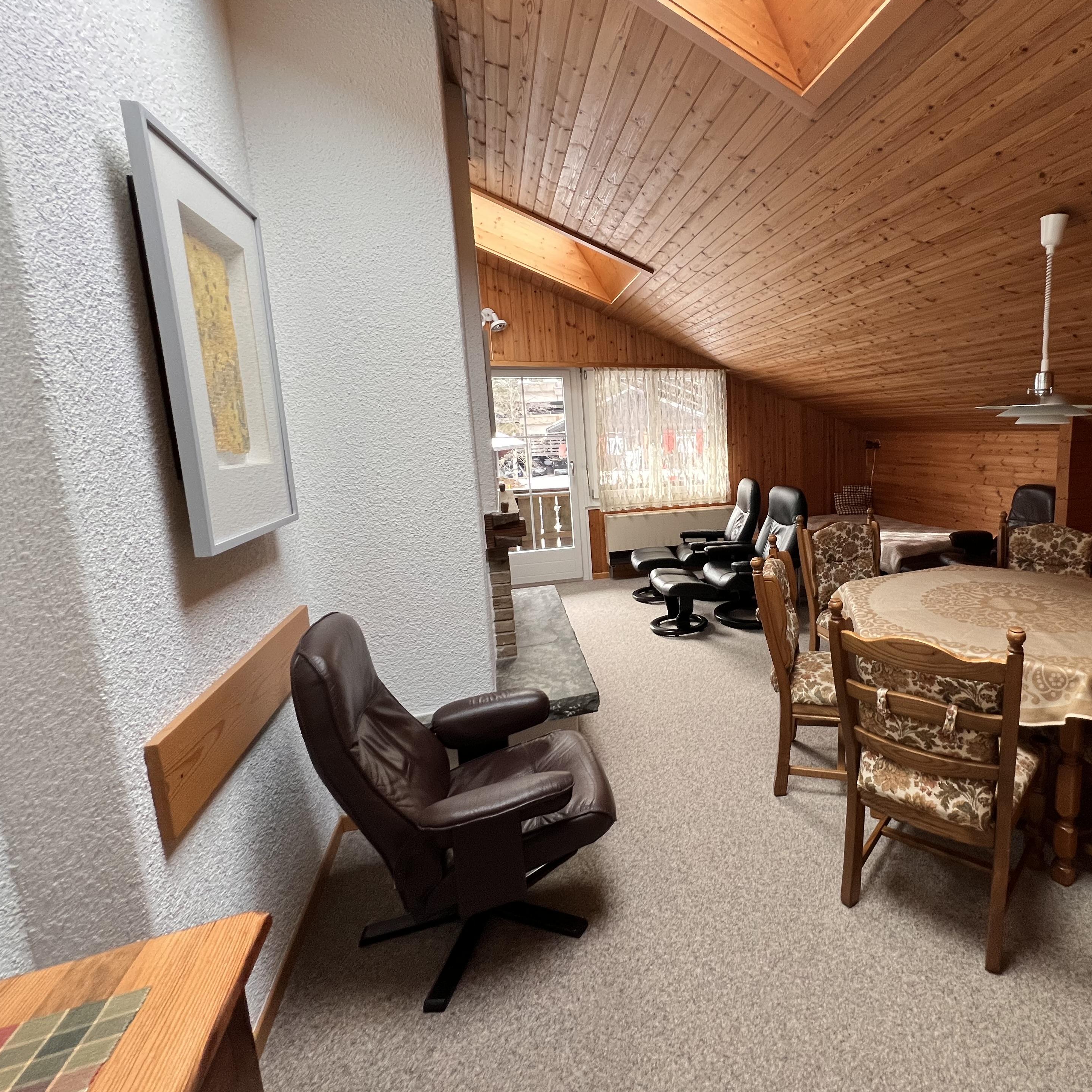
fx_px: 571
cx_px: 740
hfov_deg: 84.0
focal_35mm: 16
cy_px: 525
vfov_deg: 87.4
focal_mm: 1.57
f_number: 1.8
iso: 200
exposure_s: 1/99
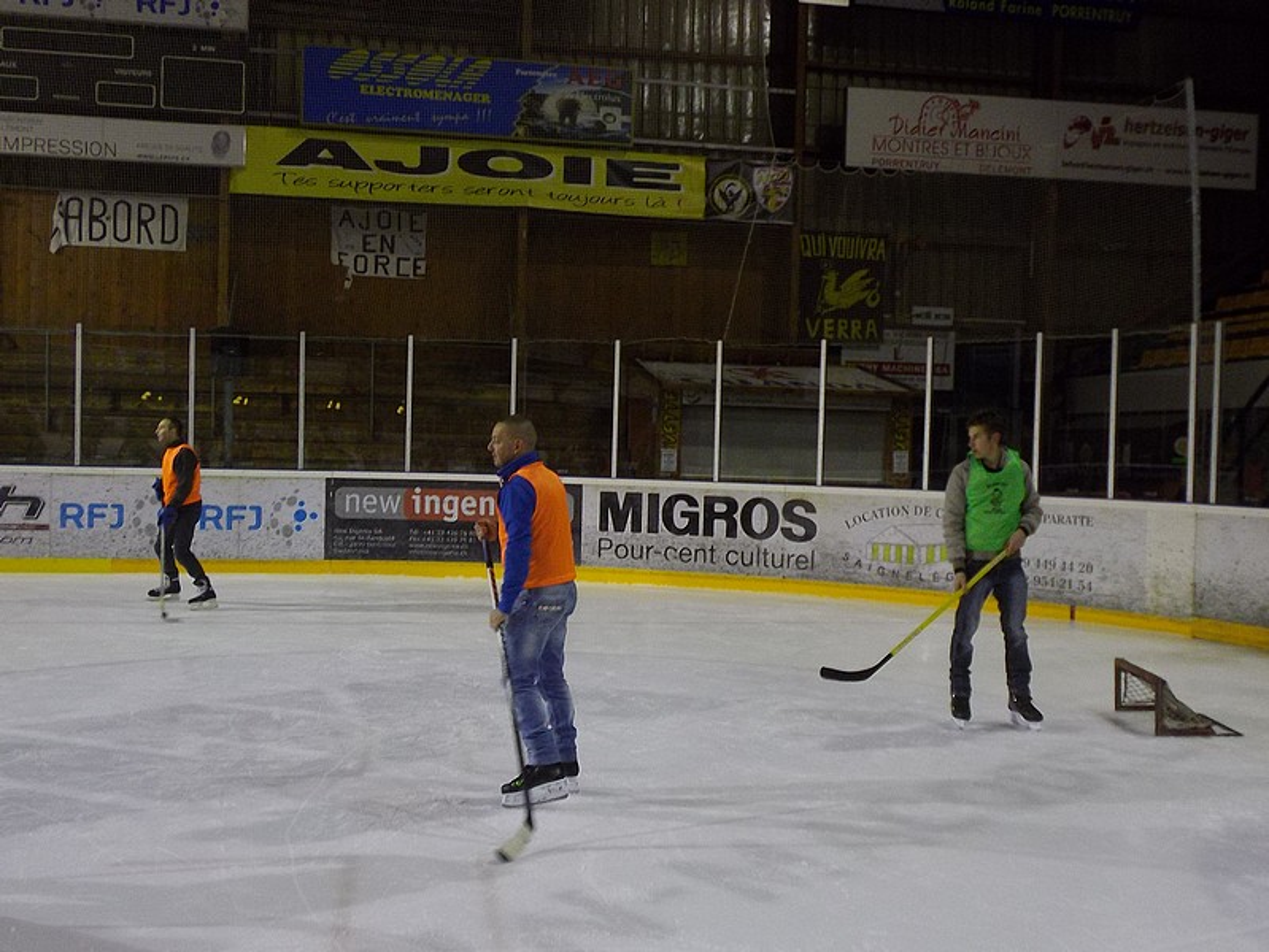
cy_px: 476
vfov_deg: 49.8
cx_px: 634
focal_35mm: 28
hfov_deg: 63.4
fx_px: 1027
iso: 214
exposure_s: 1/50
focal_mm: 5
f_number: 3.1
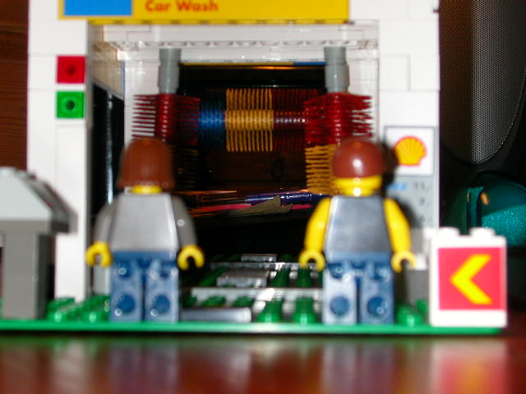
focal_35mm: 64
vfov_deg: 22.9
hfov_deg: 30.3
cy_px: 197
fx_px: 972
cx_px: 263
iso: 100
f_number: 3.5
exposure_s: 1/59.9
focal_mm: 9.7
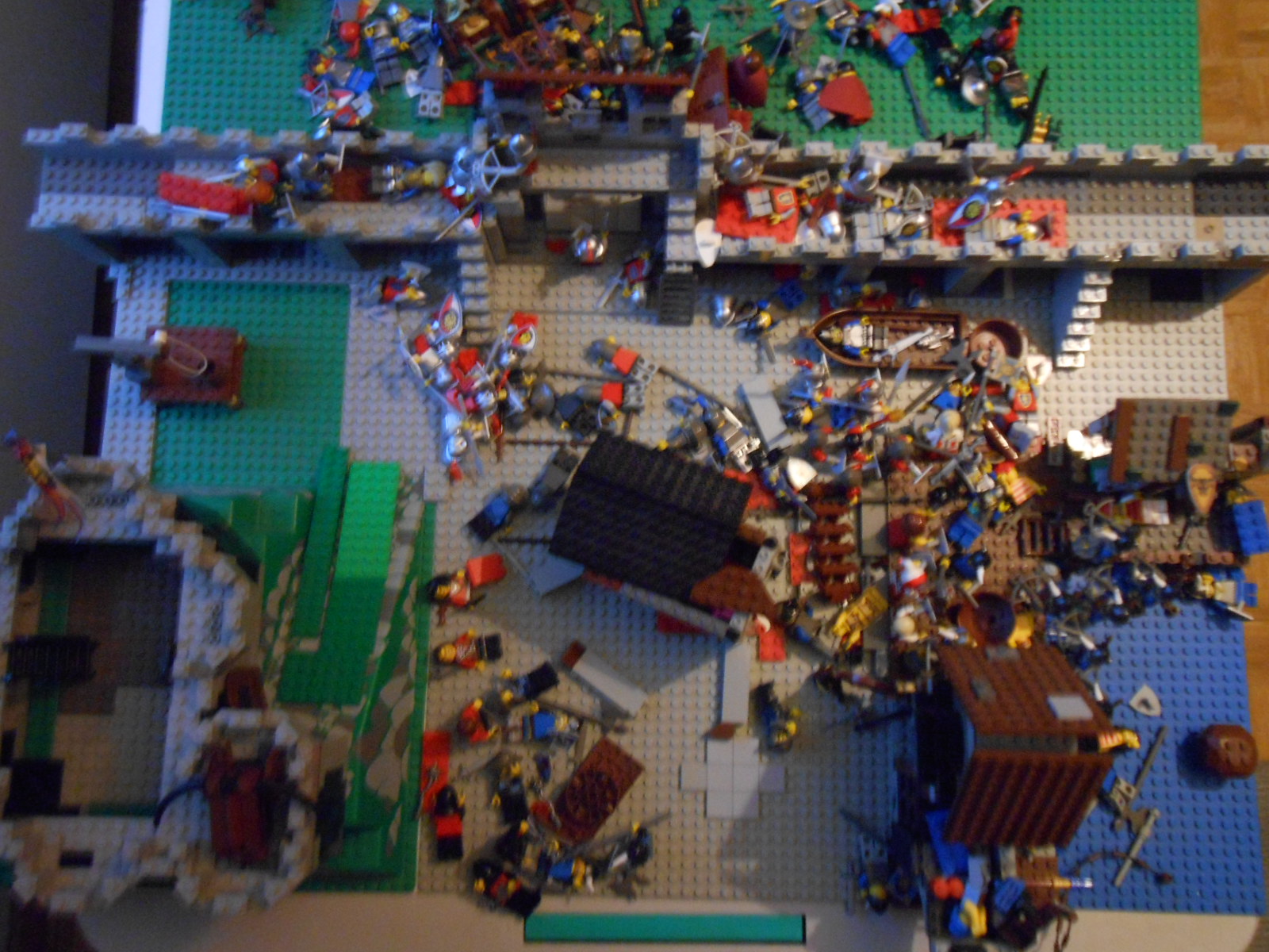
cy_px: 476
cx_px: 634
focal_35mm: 30
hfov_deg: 60.0
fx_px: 1100
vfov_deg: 46.8
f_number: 3.8
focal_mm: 5.3
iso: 400
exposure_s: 1/2
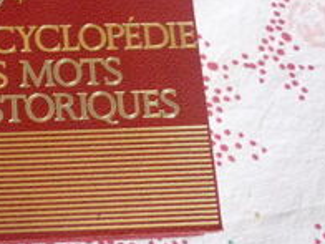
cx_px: -36
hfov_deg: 22.7
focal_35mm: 81
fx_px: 760
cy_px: 45
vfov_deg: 18.0
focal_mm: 5.5
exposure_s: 1/60
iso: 500
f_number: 2.8
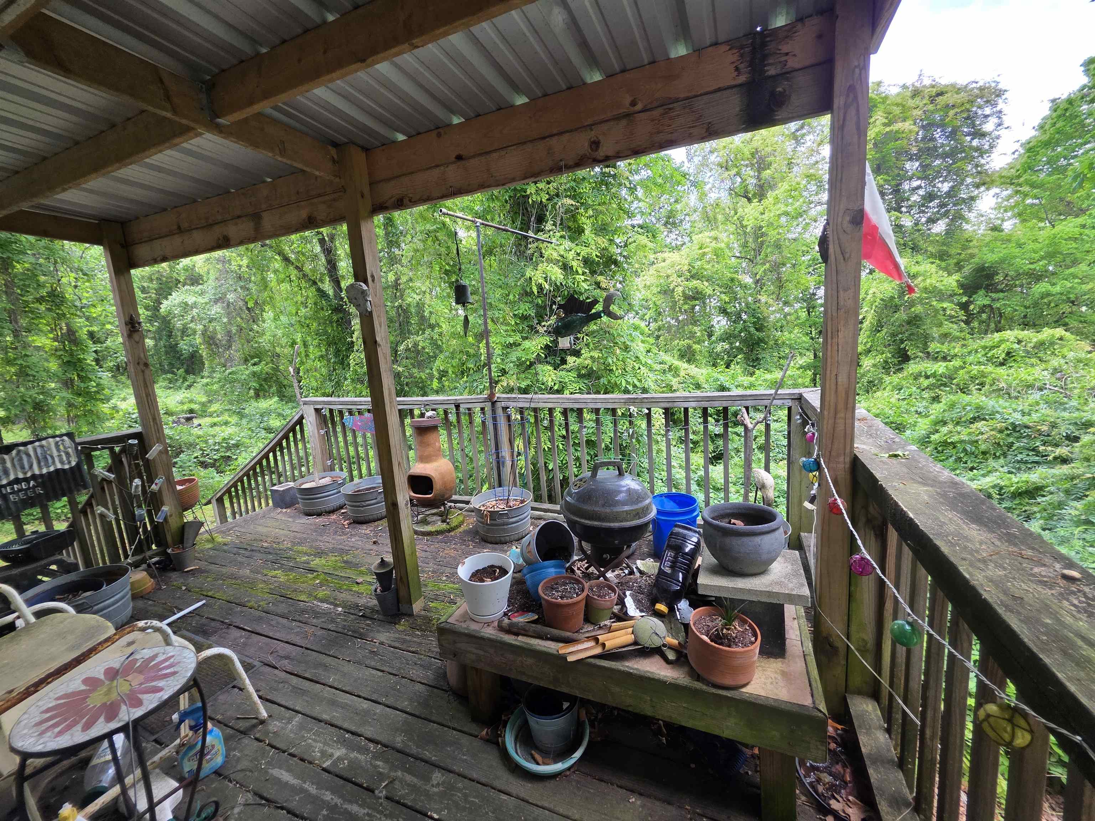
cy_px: 410
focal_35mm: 13
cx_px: 548
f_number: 1.9
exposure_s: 1/120
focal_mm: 2.2
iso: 50
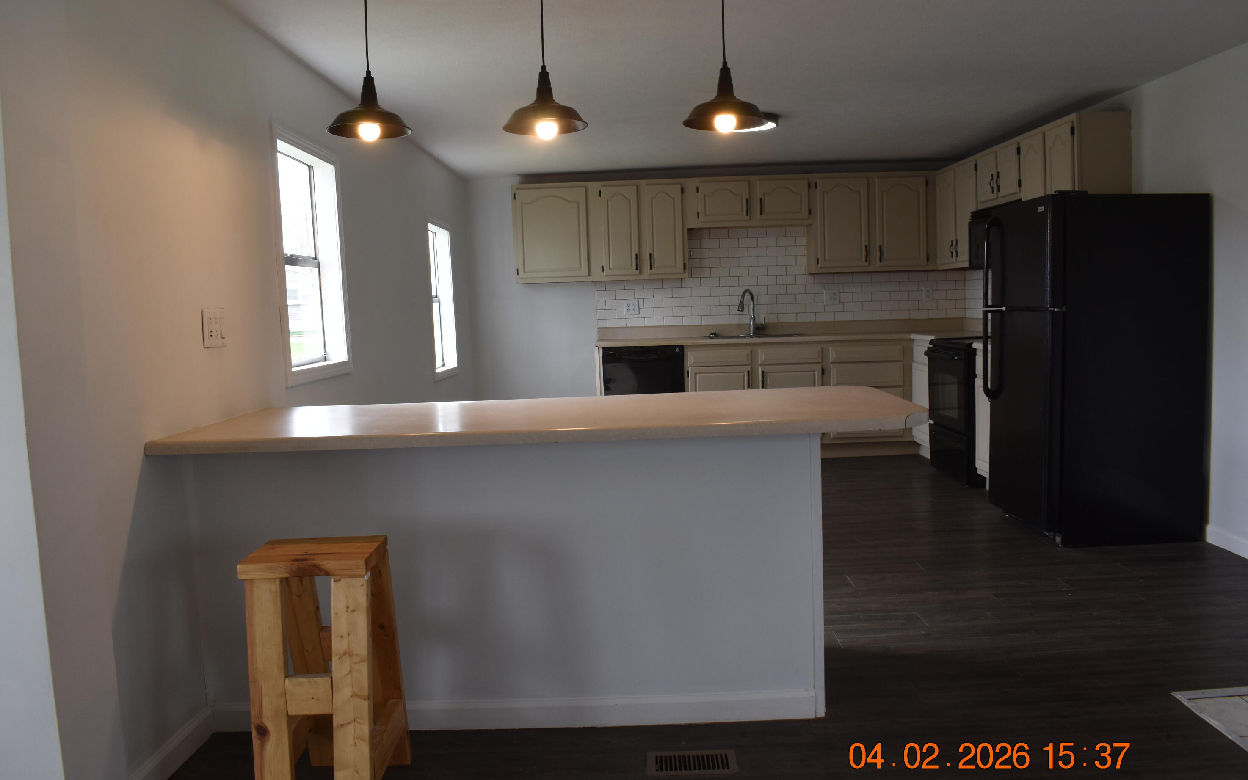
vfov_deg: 44.5
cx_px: 615
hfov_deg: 66.5
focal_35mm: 28
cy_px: 397
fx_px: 952
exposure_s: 1/60
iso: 360
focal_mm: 18
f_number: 8
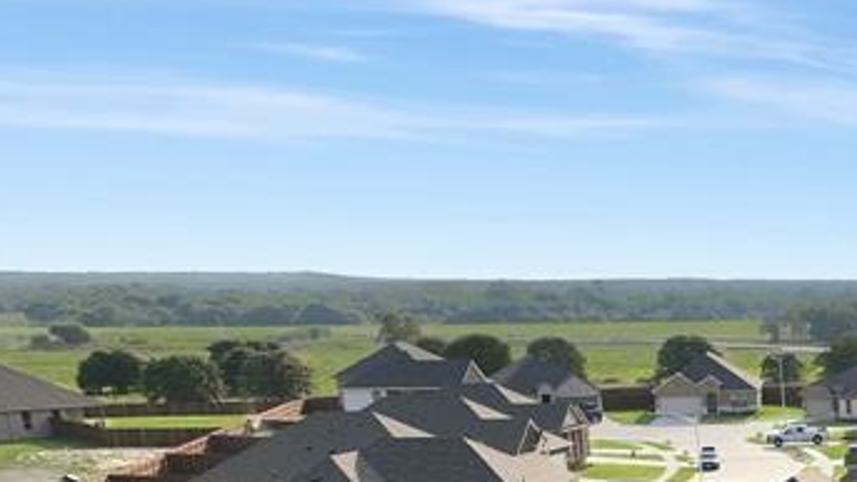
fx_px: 1773
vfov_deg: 13.9
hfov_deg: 22.9
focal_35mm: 78
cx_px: 1227
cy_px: 845
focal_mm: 12.29
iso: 340
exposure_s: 1/1250
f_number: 2.8
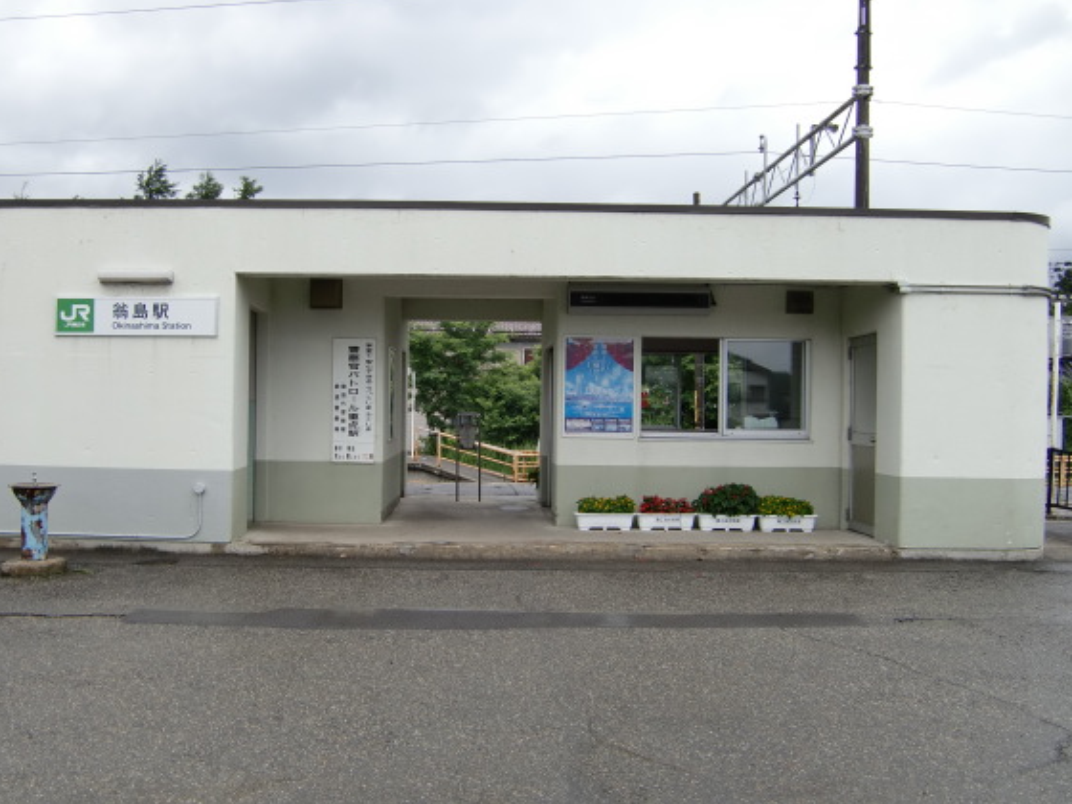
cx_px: 480
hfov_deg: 56.7
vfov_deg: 44.1
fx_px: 991
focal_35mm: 32
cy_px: 436
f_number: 2.6
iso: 64
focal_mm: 4.9
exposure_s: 1/640
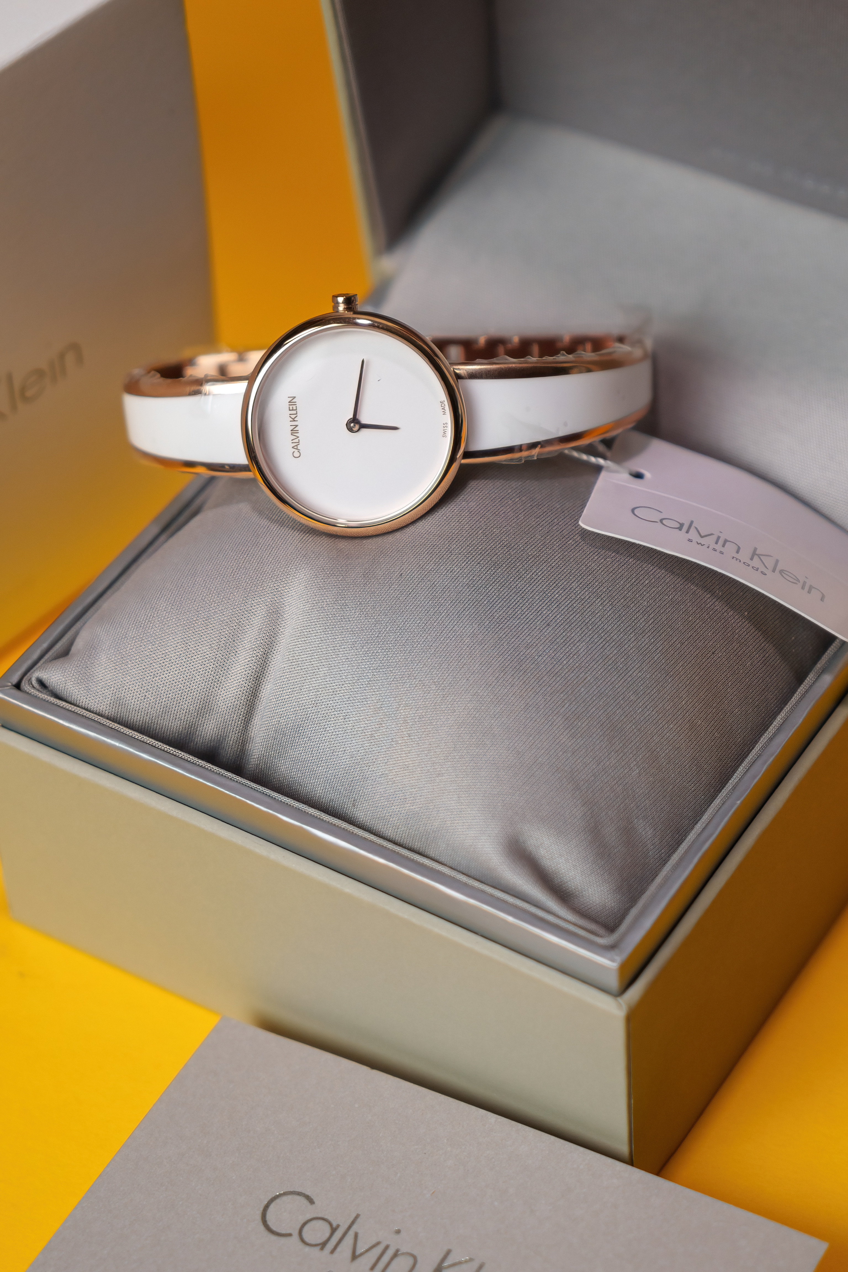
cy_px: 636
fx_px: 3710
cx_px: 424
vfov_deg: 19.5
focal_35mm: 105
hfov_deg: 13.0
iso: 160
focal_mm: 70
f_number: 4
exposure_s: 1/60
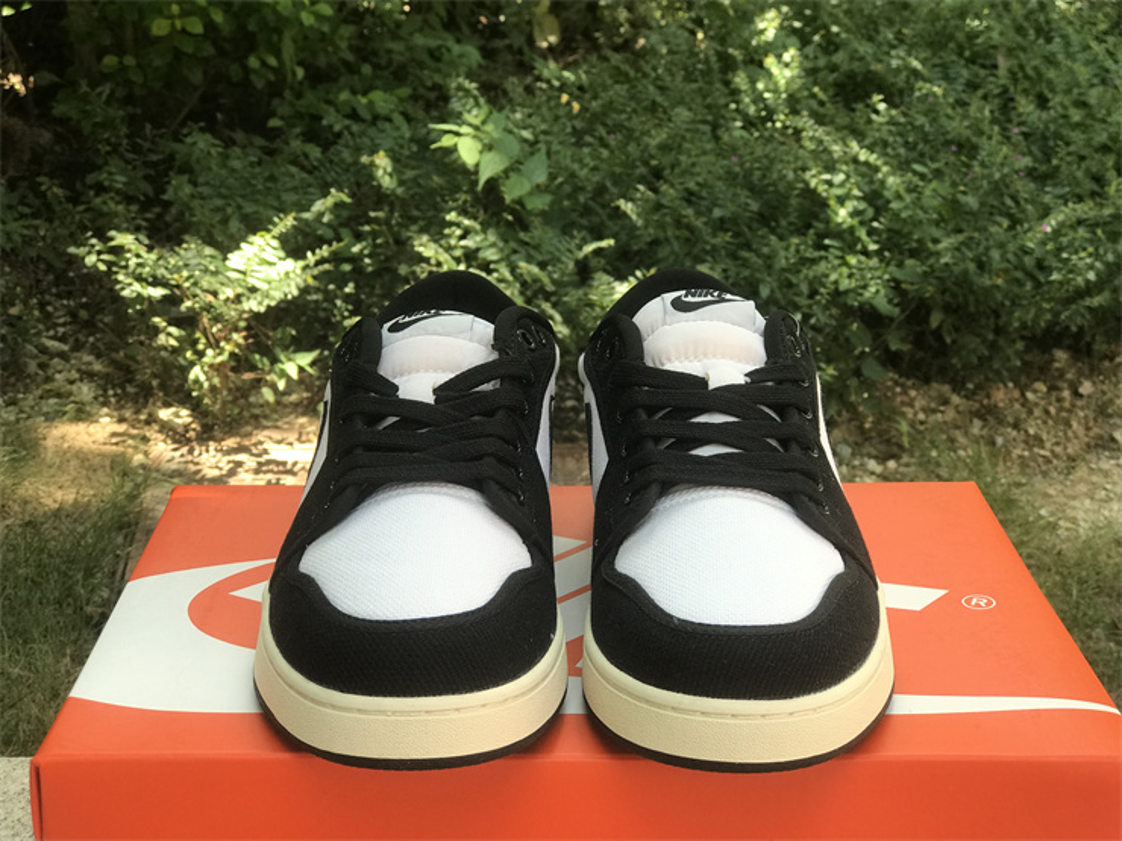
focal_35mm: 57
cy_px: 420
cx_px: 561
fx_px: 1848
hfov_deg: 33.8
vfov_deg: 25.7
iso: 25
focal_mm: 6.6
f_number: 2.8
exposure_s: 1/100
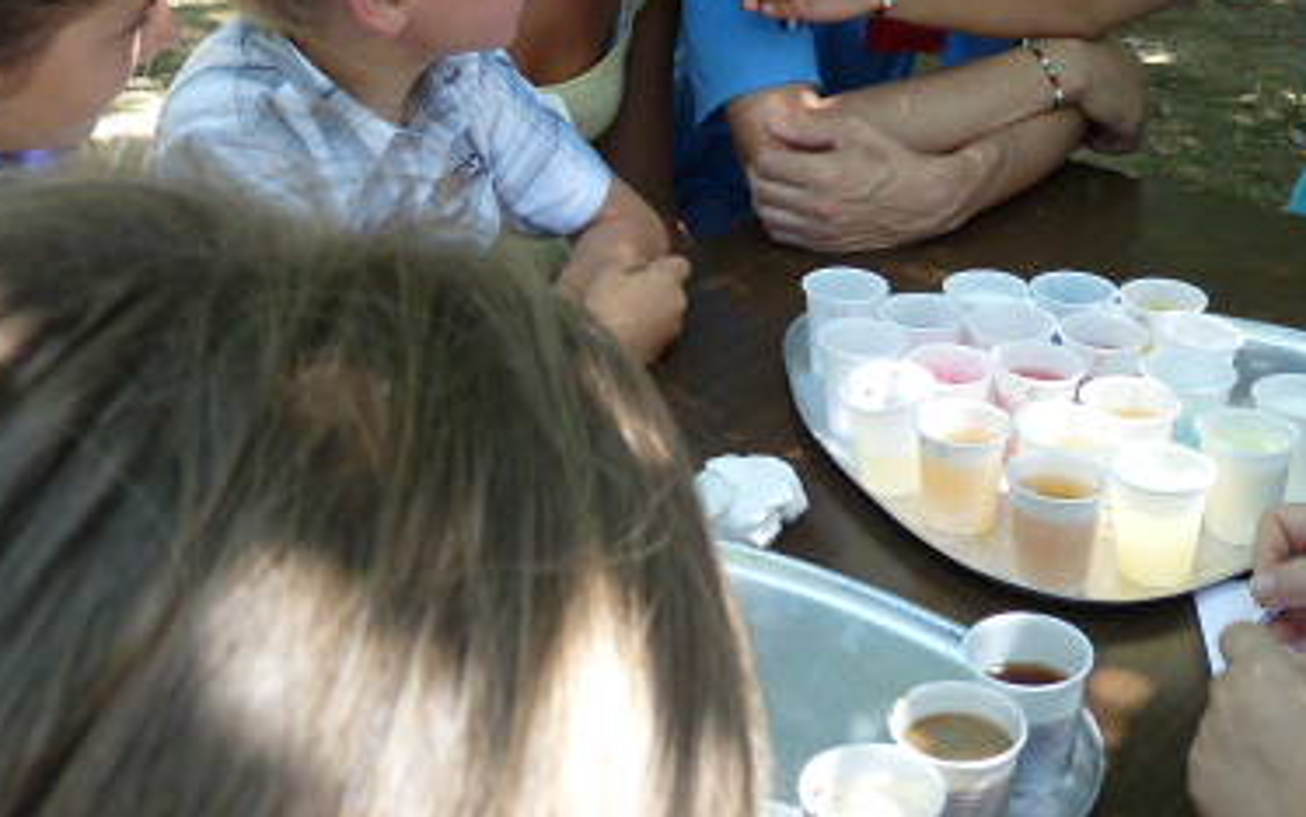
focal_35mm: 49
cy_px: -17
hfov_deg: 41.0
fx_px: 1745
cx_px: 730
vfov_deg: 25.0
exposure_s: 1/160
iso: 200
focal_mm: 4.8
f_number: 2.8
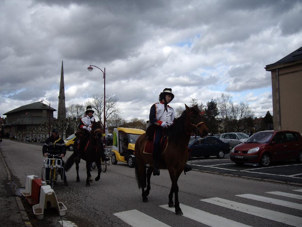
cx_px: 151
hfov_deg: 49.0
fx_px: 332
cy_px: 114
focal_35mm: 38
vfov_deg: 37.7
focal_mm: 7.9
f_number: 2.8
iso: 64
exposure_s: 1/1000
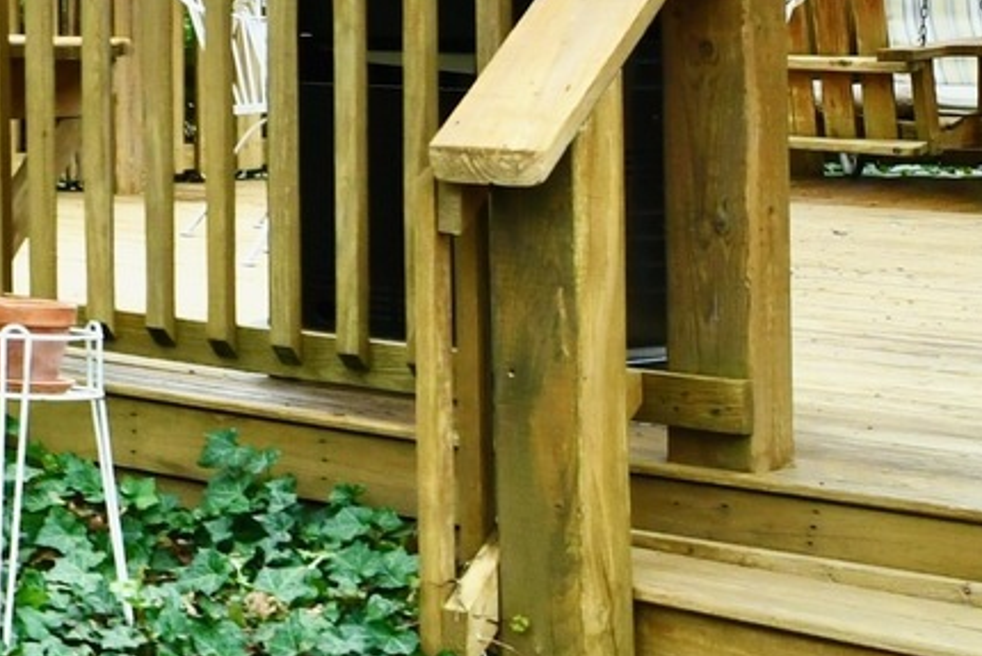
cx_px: -1165
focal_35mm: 100
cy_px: 11
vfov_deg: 13.5
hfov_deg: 15.1
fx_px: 2729
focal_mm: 14
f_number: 6.3
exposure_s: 1/160
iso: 640
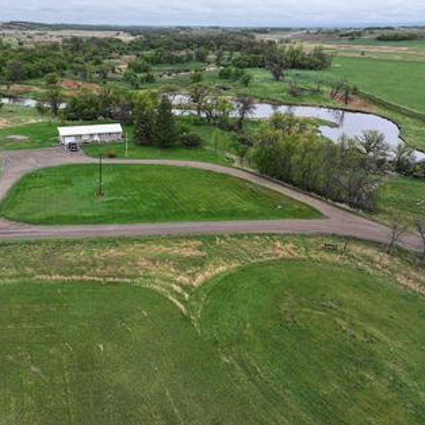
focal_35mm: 29
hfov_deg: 55.0
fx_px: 403
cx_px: 158
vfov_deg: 55.6
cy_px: 212
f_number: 2.8
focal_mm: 12.29
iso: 100
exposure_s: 1/800
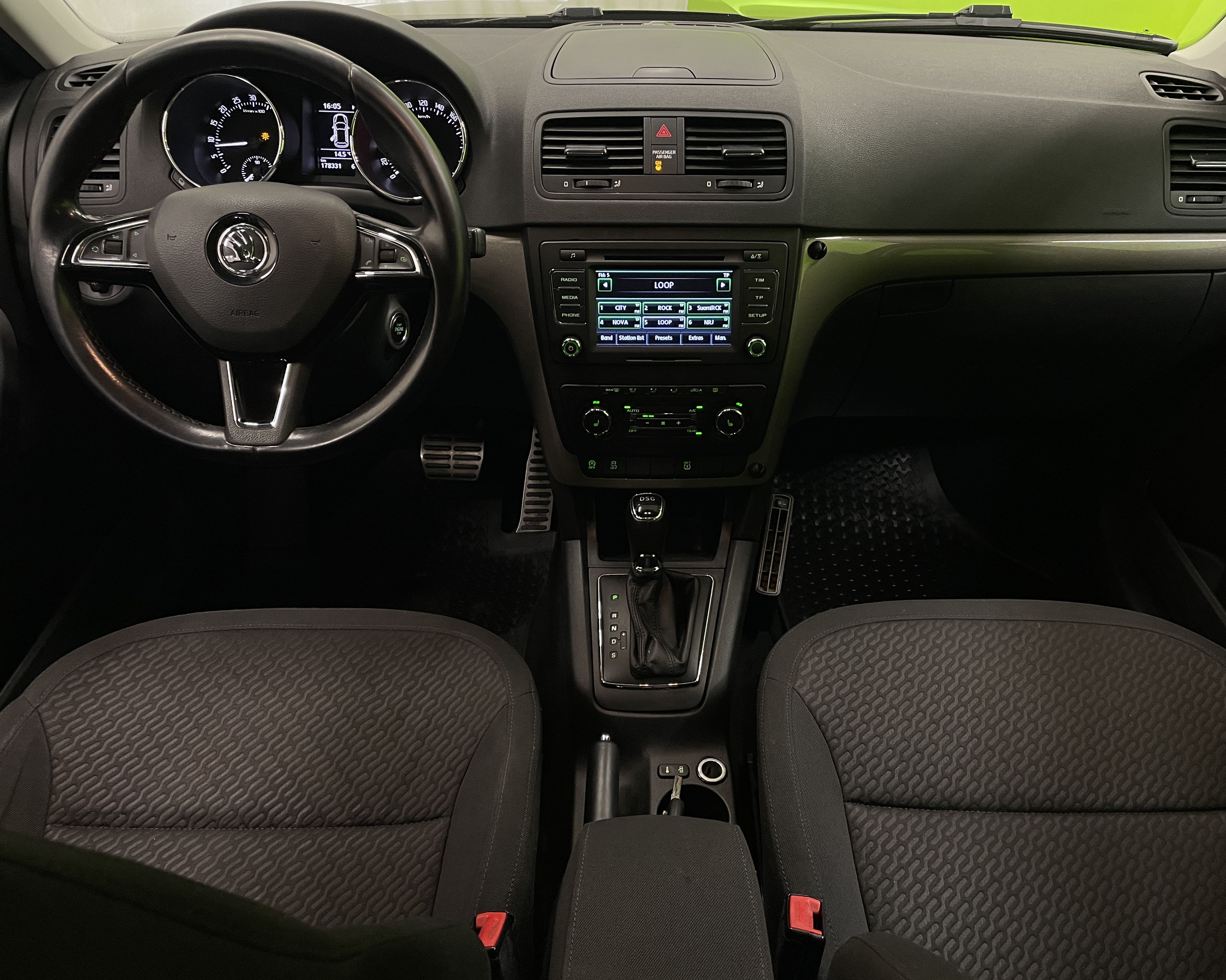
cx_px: 646
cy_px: 488
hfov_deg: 62.2
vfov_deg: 51.5
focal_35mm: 28
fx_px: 1016
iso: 160
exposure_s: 1/50
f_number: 1.6
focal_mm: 4.2
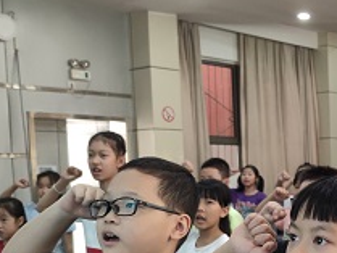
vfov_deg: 21.0
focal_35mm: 69
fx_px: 672
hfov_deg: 25.9
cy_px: 214
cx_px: 374
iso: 429
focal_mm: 6.72
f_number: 1.69
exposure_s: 1/120
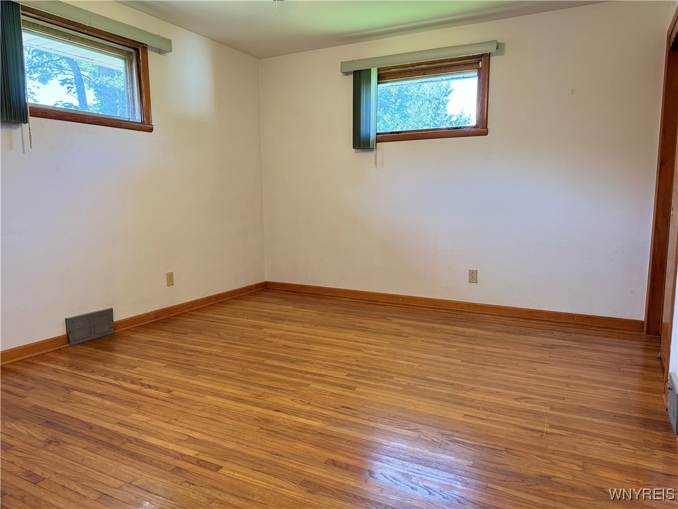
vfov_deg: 56.8
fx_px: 470
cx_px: 339
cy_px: 254
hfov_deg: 71.6
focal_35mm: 24
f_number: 1.78
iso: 200
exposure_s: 1/120
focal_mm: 6.76
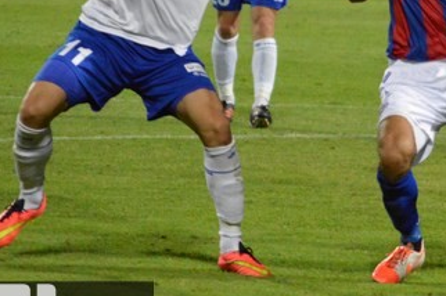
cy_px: 3
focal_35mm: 565
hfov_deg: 3.6
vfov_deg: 2.4
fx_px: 6997
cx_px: 476
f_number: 5
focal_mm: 135
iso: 3200
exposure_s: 1/400
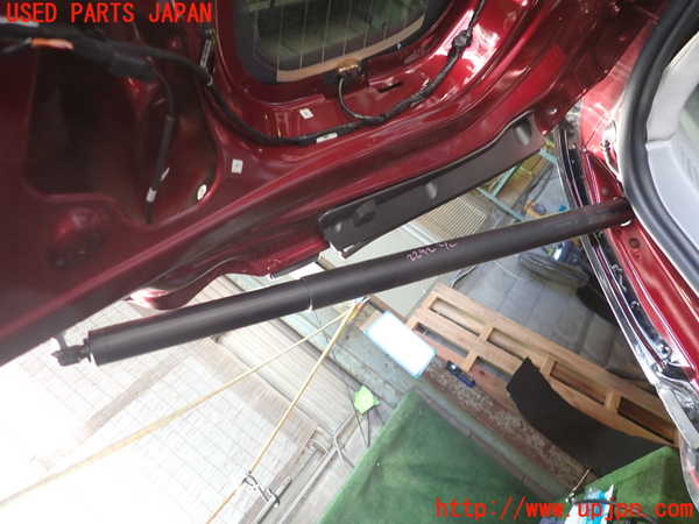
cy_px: 262
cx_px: 350
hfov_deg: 69.4
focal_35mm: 25
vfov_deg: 54.9
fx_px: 505
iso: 200
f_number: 2
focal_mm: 4.5
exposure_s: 1/50
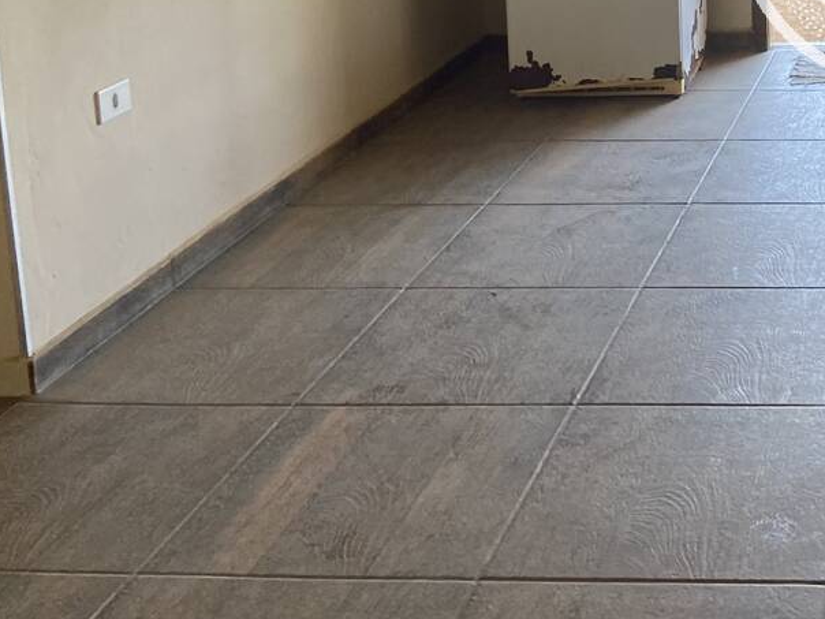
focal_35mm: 62
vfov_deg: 22.0
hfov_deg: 28.5
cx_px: 892
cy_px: -108
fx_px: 1478
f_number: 1.8
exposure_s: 1/111
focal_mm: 4.25
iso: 125
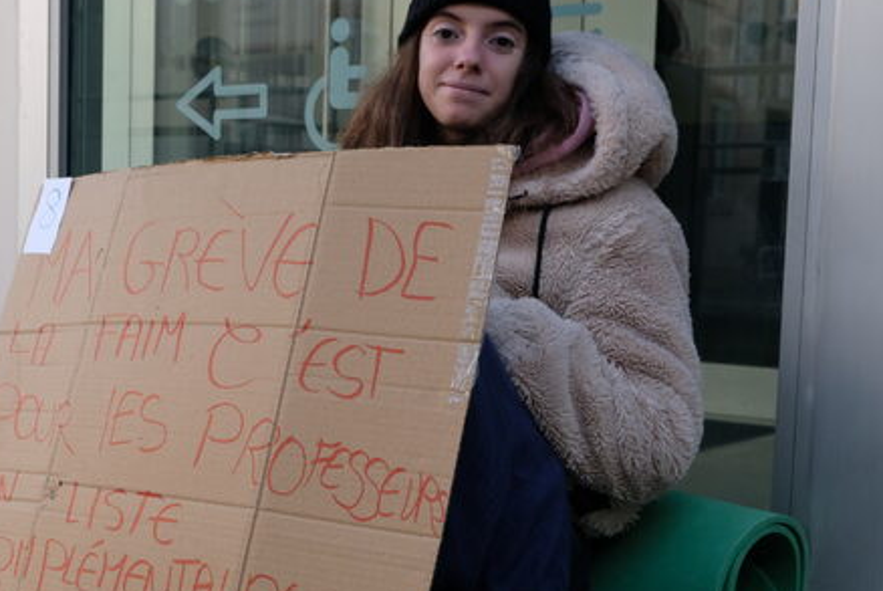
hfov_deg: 31.3
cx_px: 226
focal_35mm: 63
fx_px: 1547
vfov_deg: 21.6
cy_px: 374
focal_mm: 26.5
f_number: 6.4
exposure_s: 1/180
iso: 800
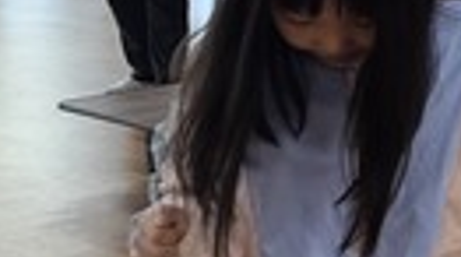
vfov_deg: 9.2
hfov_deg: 16.7
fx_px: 1561
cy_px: 352
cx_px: 318
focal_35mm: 128
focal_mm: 6.3
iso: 64
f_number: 1.7
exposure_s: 1/120
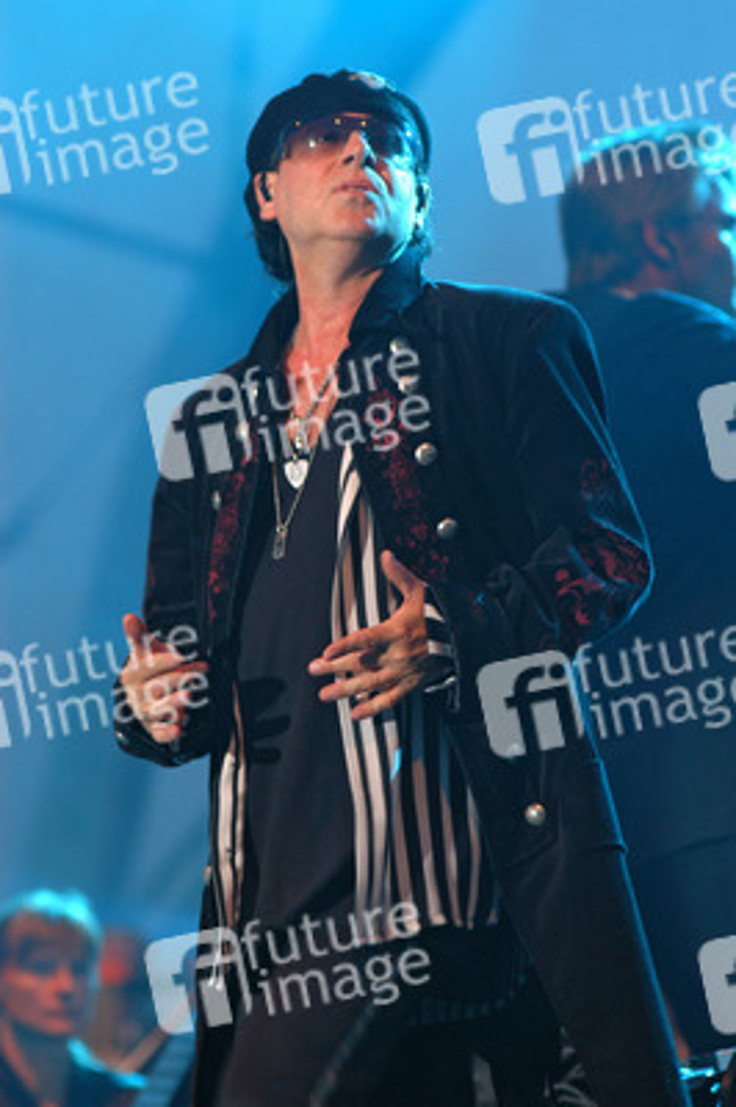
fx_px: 6681
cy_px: 554
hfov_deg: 6.3
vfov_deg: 9.5
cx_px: 368
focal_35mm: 218
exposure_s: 1/60
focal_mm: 145
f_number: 4
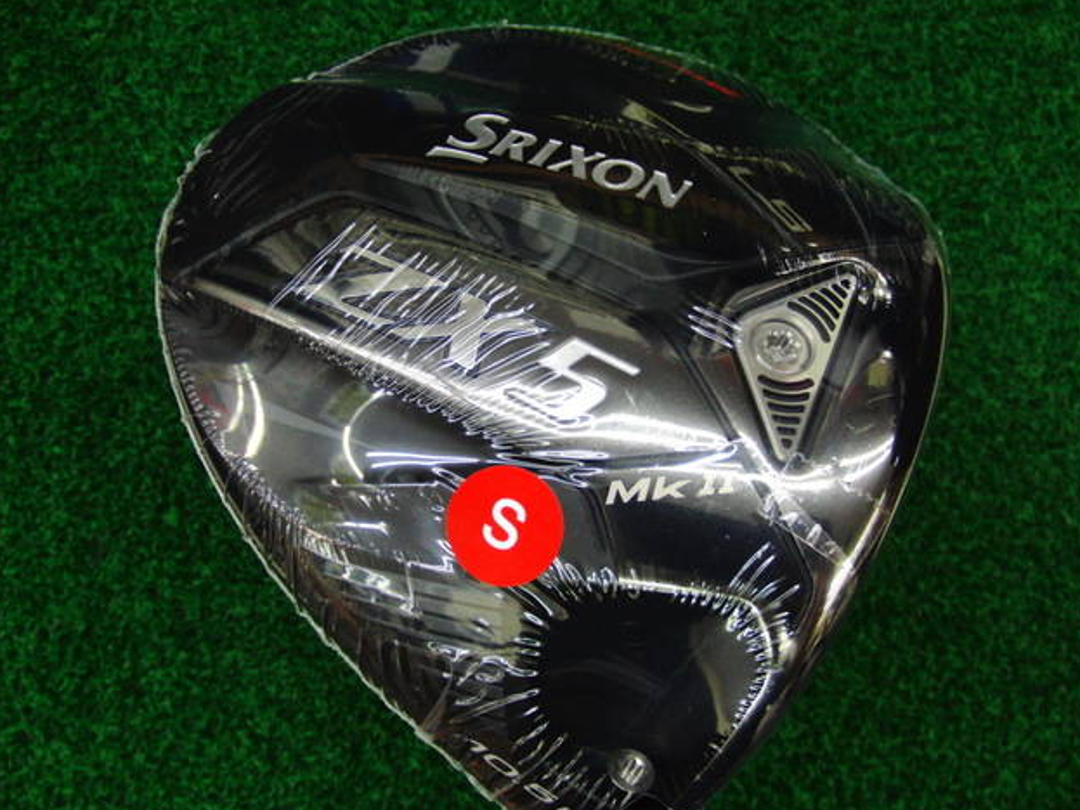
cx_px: 536
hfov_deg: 49.0
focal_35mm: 38
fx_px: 1185
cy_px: 399
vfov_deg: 37.7
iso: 400
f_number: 3.6
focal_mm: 6.42
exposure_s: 1/60
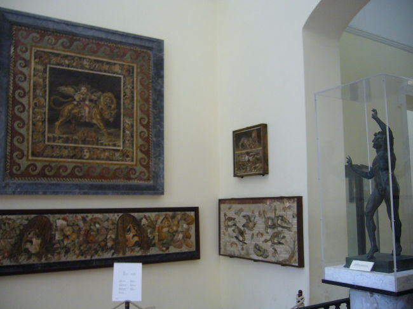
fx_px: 417
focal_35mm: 35
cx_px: 206
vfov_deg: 40.7
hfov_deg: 52.6
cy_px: 154
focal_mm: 5.8
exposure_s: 1/15
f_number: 2.8
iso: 200
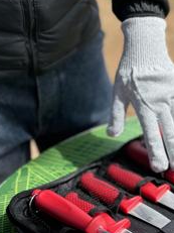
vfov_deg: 28.5
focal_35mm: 68
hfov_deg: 20.5
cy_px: 146
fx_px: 456
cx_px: 198
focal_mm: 5.1
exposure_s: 1/2387
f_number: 1.6
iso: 50
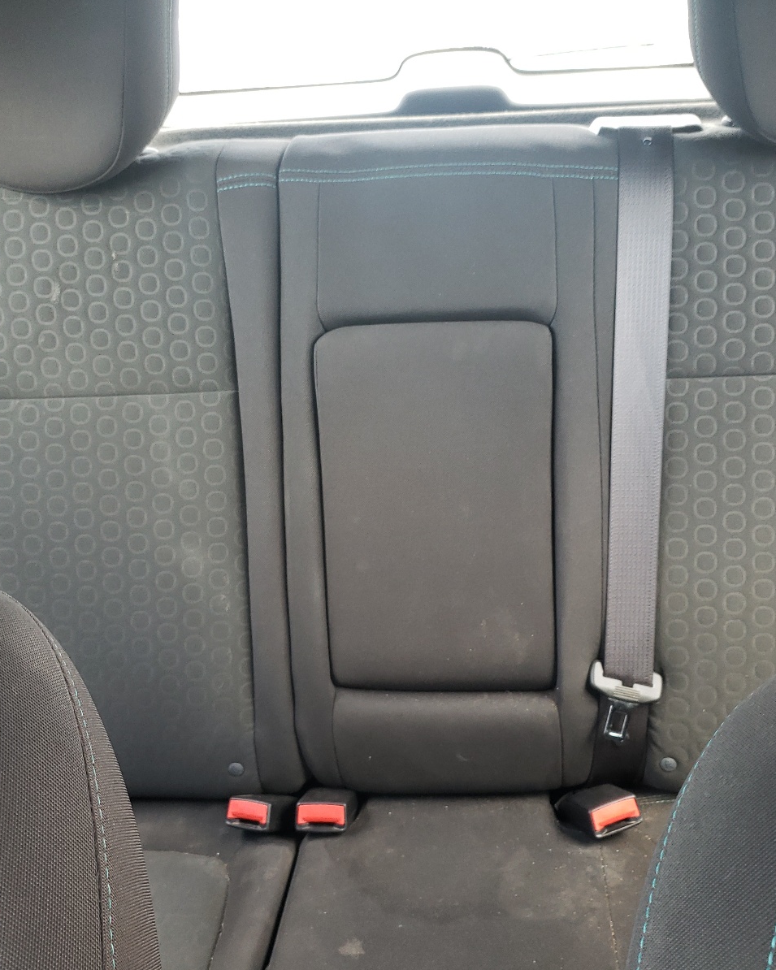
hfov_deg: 43.3
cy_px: 485
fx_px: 976
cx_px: 417
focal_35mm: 34
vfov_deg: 52.8
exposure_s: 1/60.2
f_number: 1.5
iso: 92
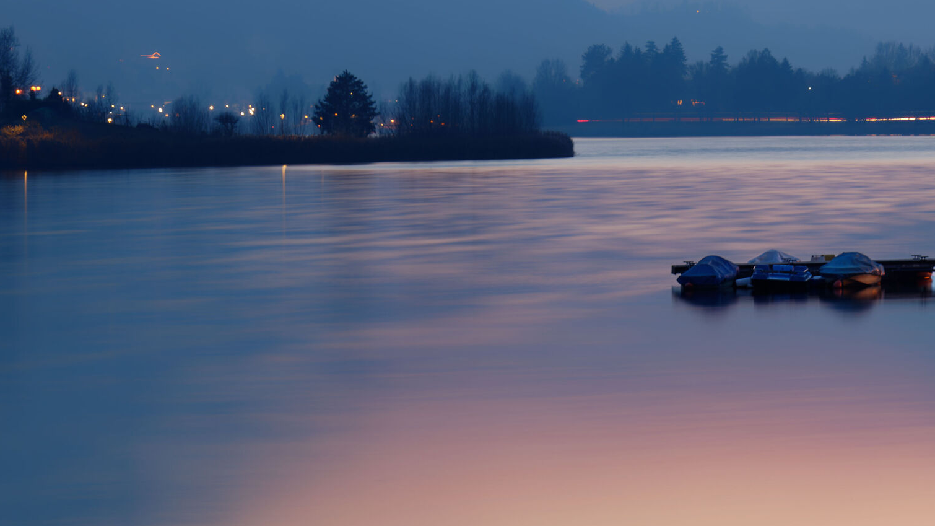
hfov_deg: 10.6
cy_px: 335
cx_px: 542
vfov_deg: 6.0
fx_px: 5032
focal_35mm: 203
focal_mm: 122
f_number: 11
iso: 100
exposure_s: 15
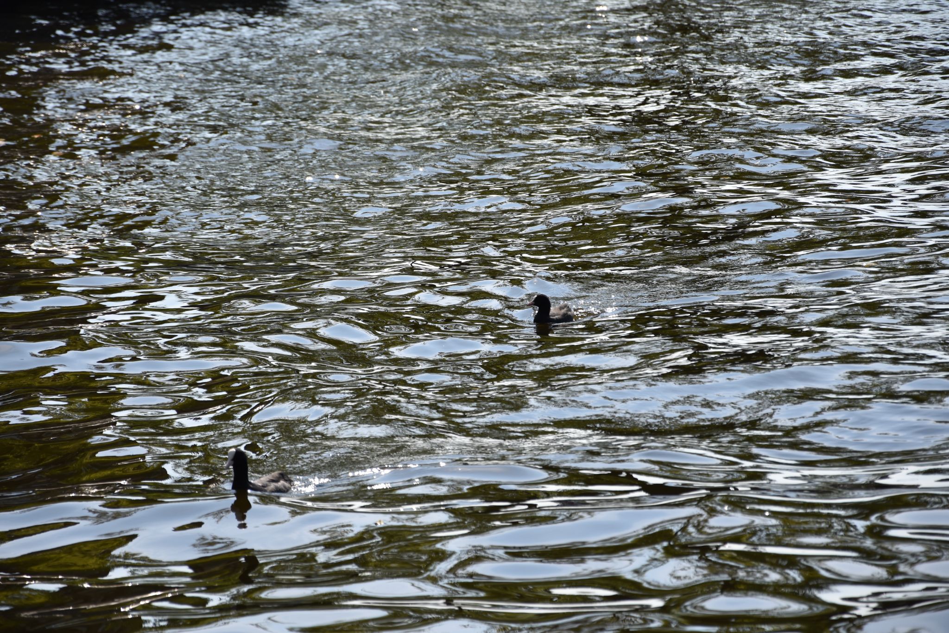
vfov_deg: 8.7
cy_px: 316
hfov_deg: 13.0
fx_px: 4151
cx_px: 474
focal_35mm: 158
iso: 100
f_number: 5.6
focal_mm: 105
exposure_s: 1/500
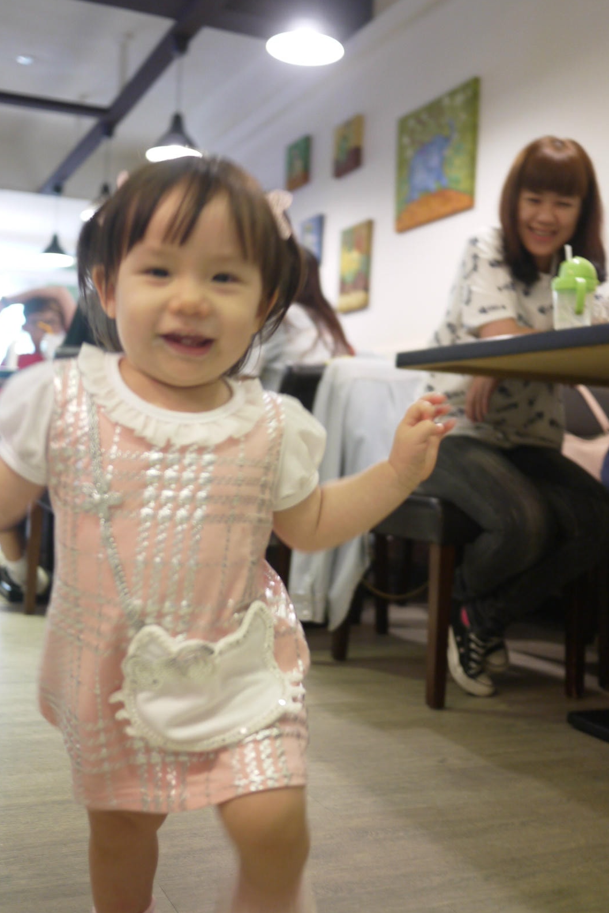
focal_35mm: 42
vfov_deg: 46.4
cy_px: 453
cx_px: 293
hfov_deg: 31.9
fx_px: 1065
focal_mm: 20
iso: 400
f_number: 1.7
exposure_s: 1/50
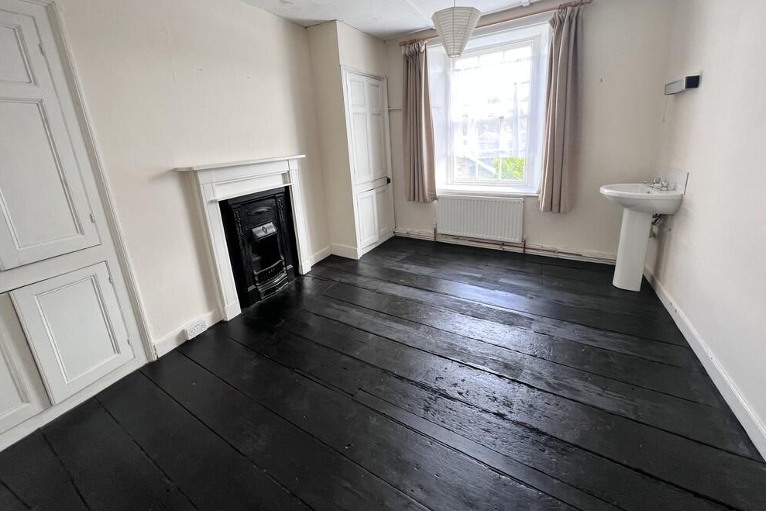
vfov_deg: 80.7
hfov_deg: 104.3
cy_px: 218
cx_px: 389
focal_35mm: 14
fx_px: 298
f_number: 1.8
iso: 80
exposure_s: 1/99
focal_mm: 1.57
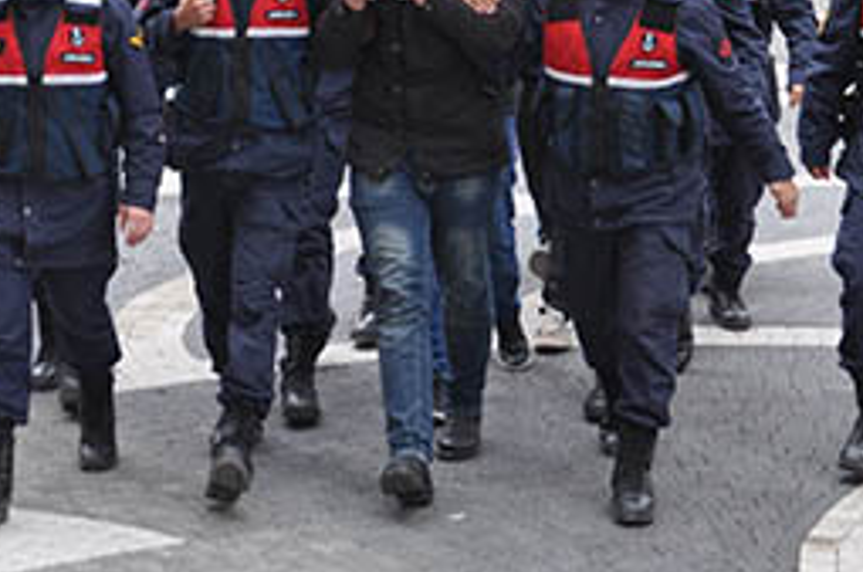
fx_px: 3565
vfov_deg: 9.1
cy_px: -108
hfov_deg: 13.7
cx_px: 206
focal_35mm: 149
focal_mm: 38
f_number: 7.1
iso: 400
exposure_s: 1/200
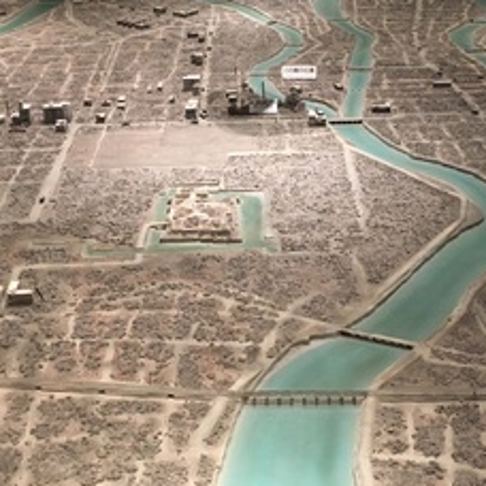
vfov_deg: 31.5
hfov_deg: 31.6
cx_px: 271
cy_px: 183
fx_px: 858
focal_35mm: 54
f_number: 2.2
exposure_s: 1/30
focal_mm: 4.15
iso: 160
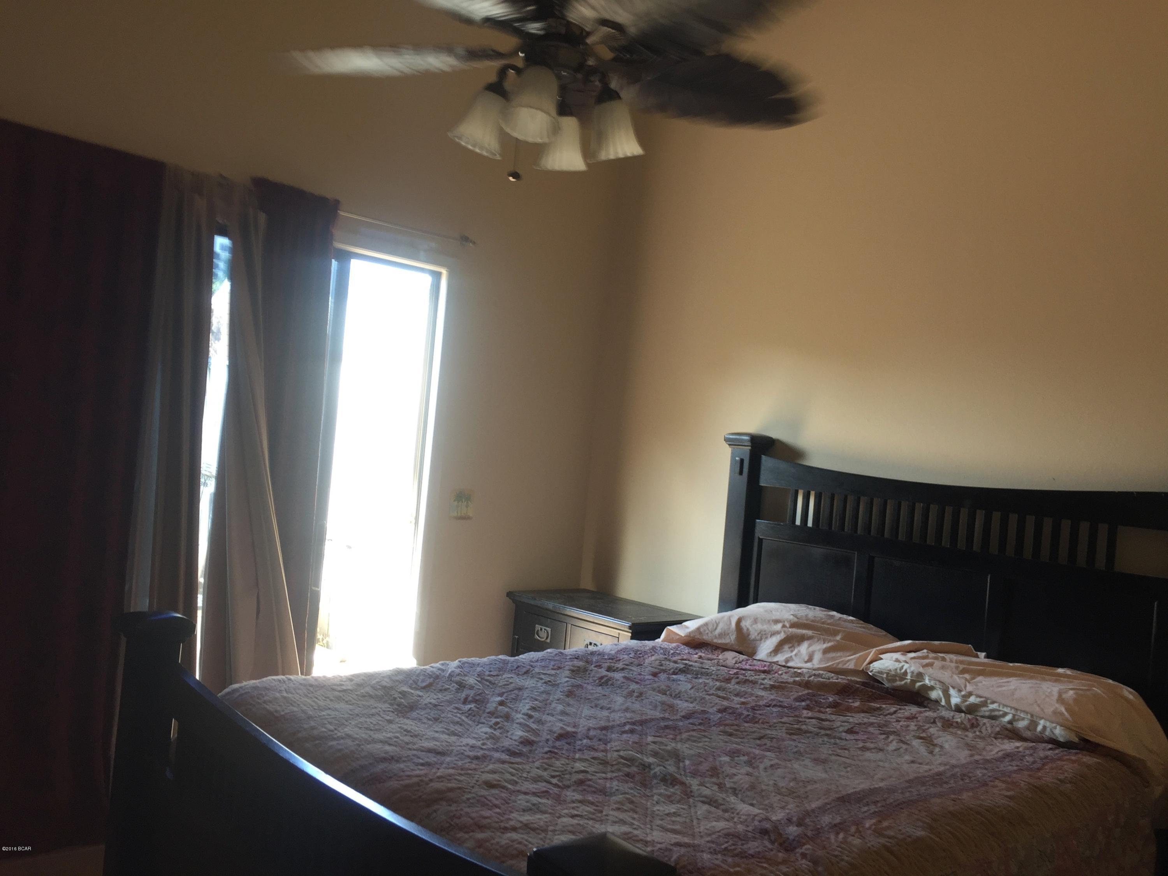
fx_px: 979
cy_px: 438
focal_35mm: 29
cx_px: 584
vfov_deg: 48.2
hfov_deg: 61.7
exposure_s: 1/40
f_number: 2.2
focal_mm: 4.15
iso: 32
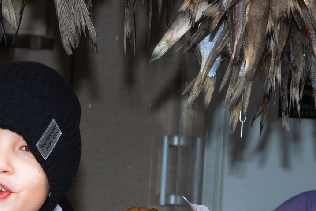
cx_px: 85
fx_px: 1818
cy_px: 290
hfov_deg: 9.9
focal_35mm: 207
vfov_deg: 6.6
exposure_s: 1/125
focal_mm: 58
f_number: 9
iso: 320
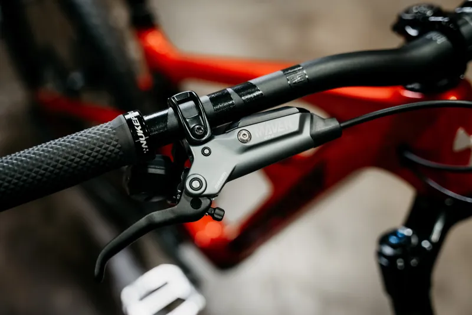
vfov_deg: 28.9
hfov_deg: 42.3
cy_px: 158
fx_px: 610
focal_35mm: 46
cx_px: 236
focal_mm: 46.5
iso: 1600
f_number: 2.8
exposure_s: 1/160
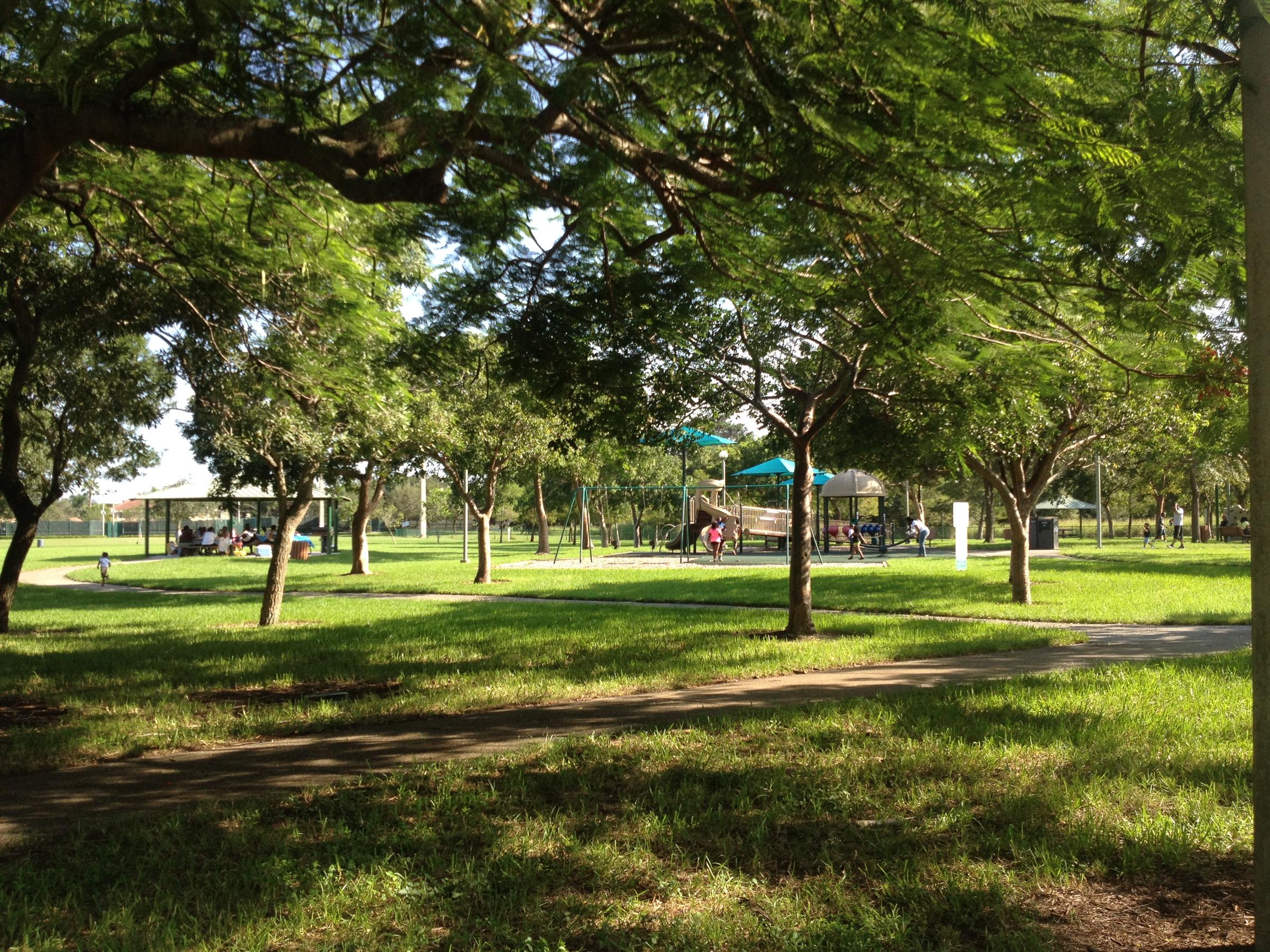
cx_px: 635
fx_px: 1284
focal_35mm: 35
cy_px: 476
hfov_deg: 52.6
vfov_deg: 40.7
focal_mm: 4.28
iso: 50
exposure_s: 1/431
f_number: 2.4
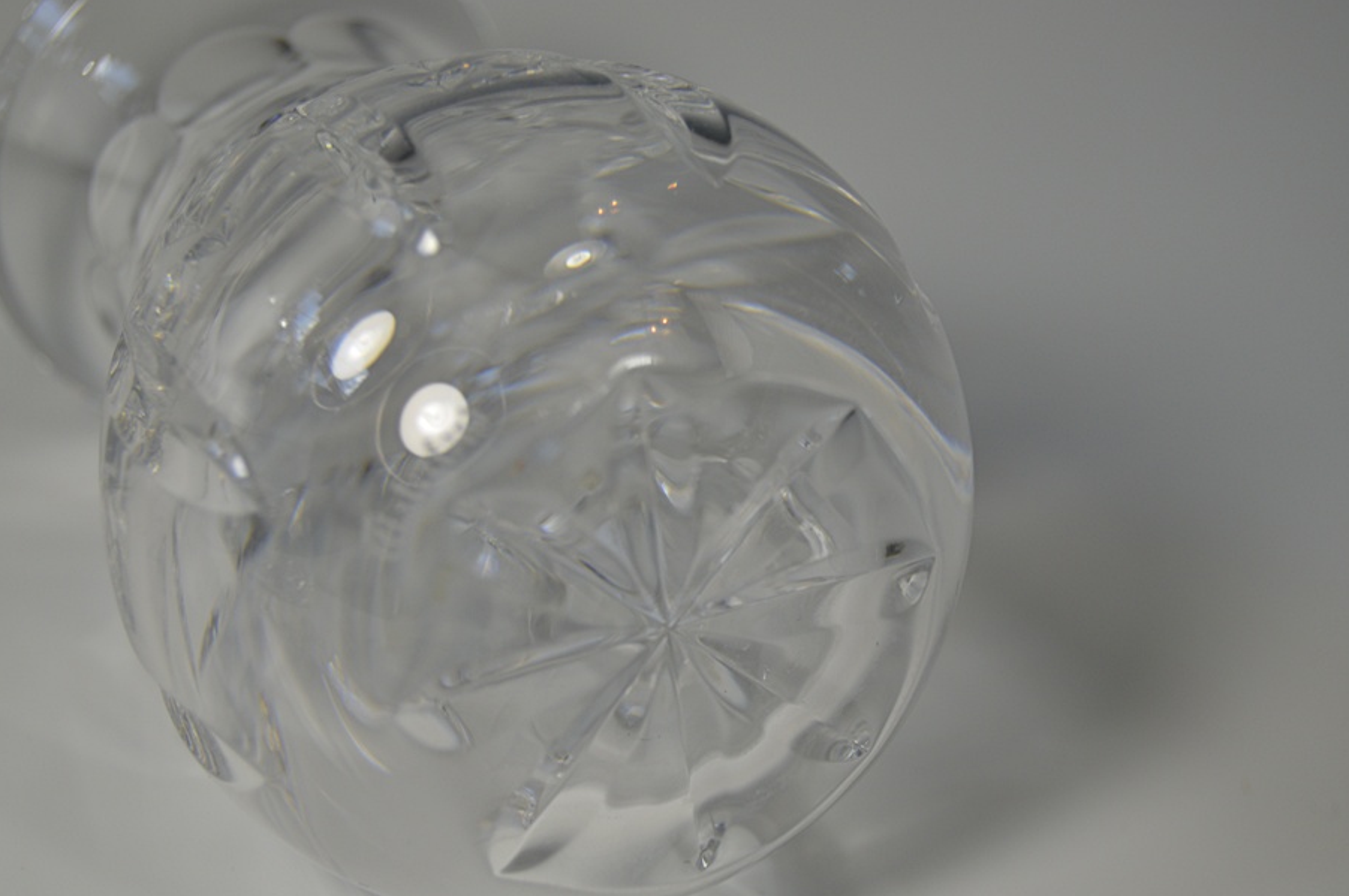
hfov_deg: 22.3
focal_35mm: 92
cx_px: 722
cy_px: 496
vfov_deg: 14.9
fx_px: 3428
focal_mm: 55
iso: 180
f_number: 5.6
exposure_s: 1/125
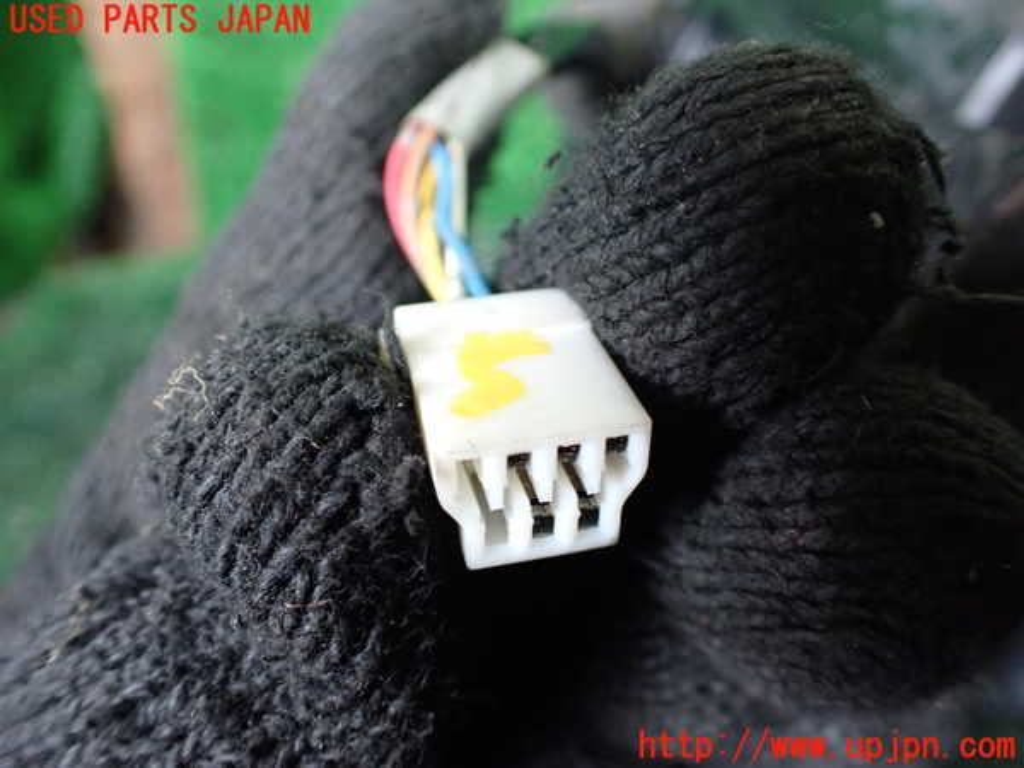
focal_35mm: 30
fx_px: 887
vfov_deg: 46.8
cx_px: 512
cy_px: 384
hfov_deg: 60.0
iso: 800
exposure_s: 1/40
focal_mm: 5.4
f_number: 2.3
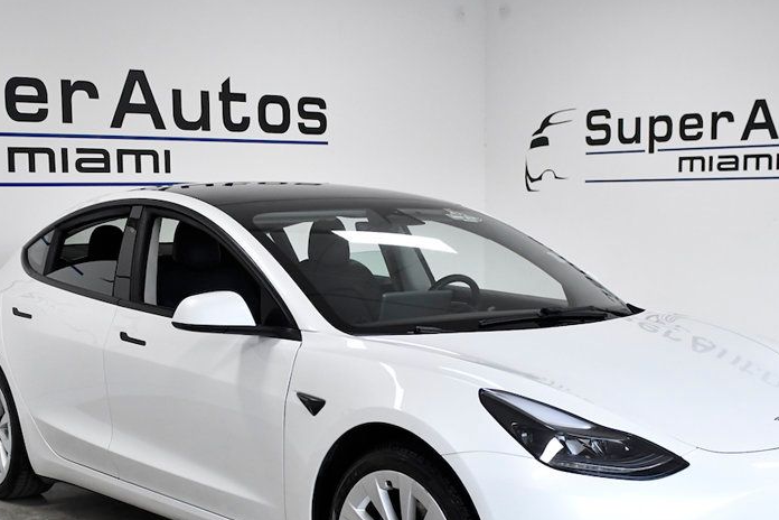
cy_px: 376
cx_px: 388
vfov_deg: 25.3
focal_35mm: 53
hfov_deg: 37.5
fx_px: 1147
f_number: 3.5
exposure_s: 1/2500
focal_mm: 24
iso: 2500
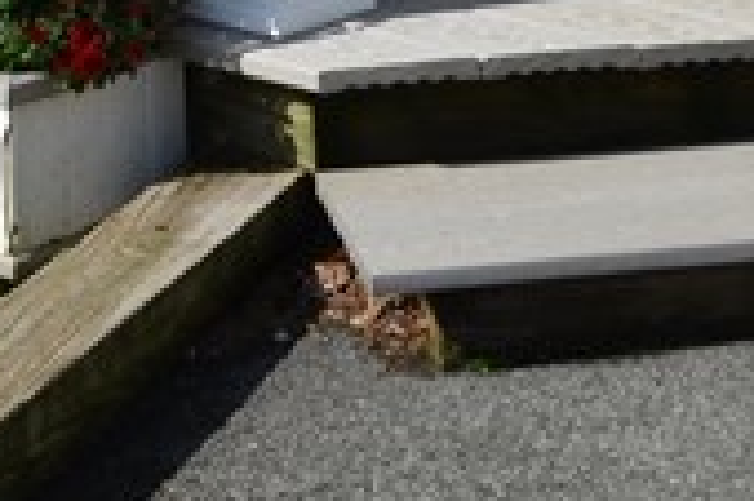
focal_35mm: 192
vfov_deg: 6.7
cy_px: -796
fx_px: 4017
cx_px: 938
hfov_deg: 10.5
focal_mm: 20
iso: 100
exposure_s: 1/320
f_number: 9
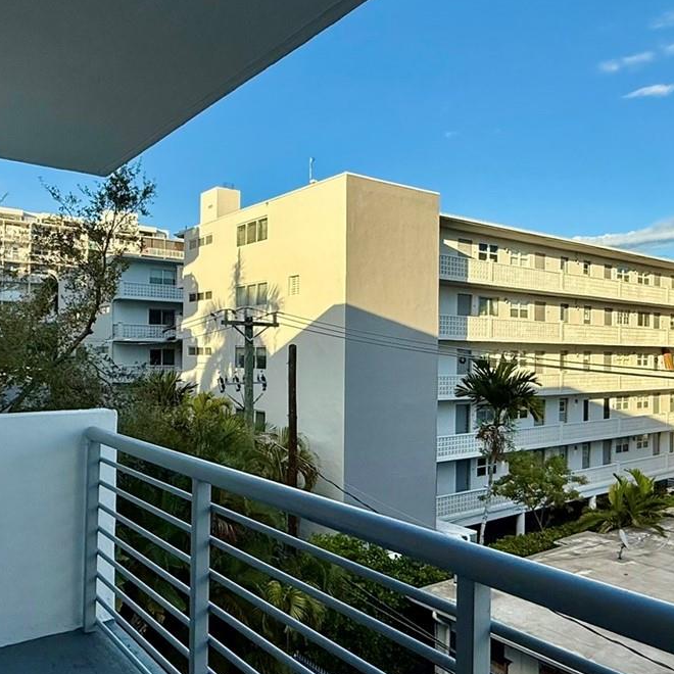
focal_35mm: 30
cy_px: 345
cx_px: 399
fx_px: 661
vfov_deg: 54.0
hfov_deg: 53.7
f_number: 2.2
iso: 50
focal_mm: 2.22
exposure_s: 1/1464
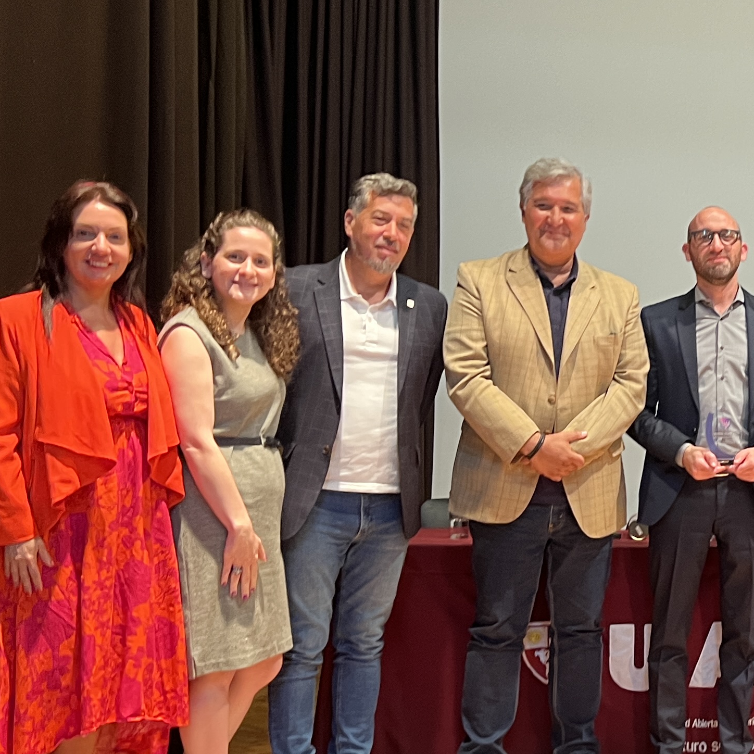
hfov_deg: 24.9
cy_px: 436
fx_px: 1577
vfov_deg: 26.9
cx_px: 839
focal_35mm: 64
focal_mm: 5.7
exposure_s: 1/50
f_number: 1.5
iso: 200
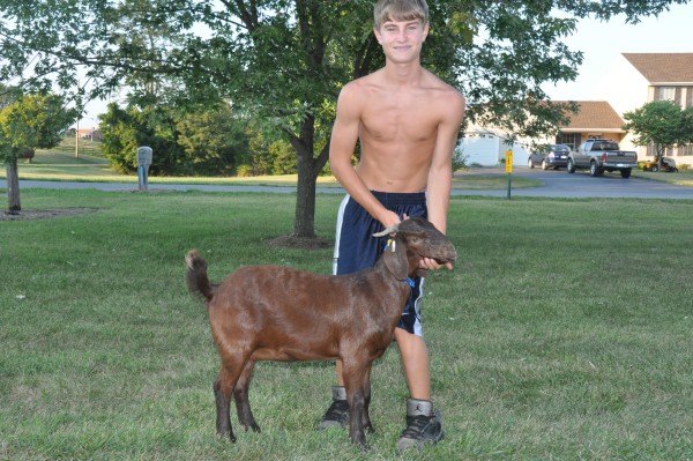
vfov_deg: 33.0
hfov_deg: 48.0
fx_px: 779
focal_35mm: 40
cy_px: 230
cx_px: 346
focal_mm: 27
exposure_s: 1/200
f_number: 13
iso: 1250
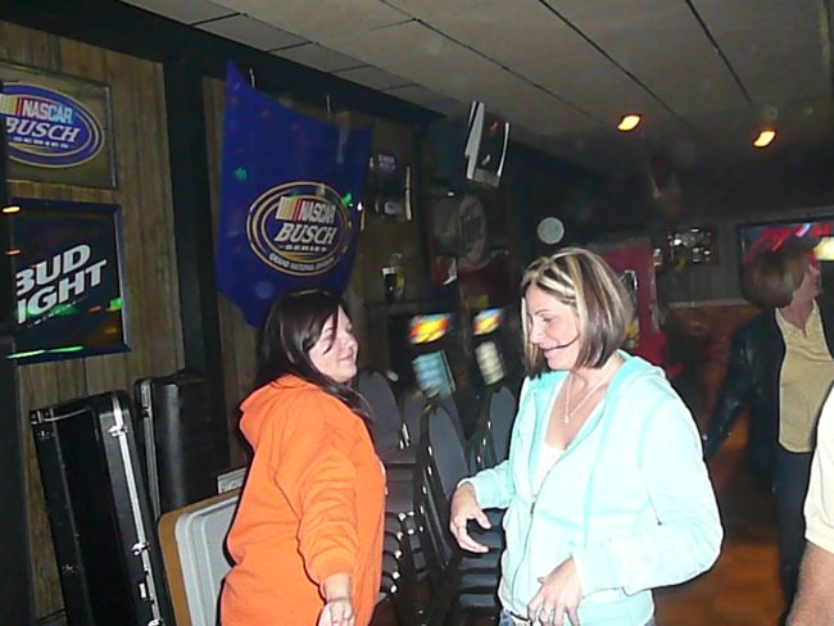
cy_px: 313
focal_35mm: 35
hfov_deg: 52.6
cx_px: 417
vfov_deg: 40.7
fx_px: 844
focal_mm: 5.2
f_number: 2.8
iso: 800
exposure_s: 1/30
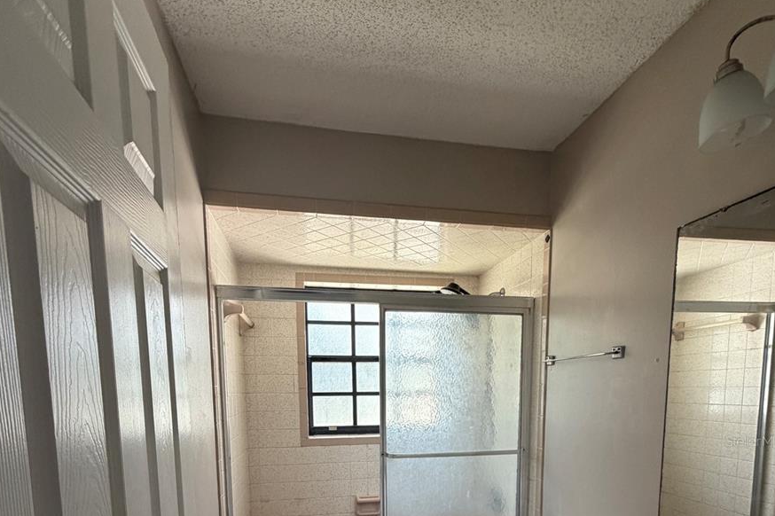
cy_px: 441
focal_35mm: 20
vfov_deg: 55.6
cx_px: 389
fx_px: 430
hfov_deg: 84.0
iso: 250
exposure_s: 1/121
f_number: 2.2
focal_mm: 2.22
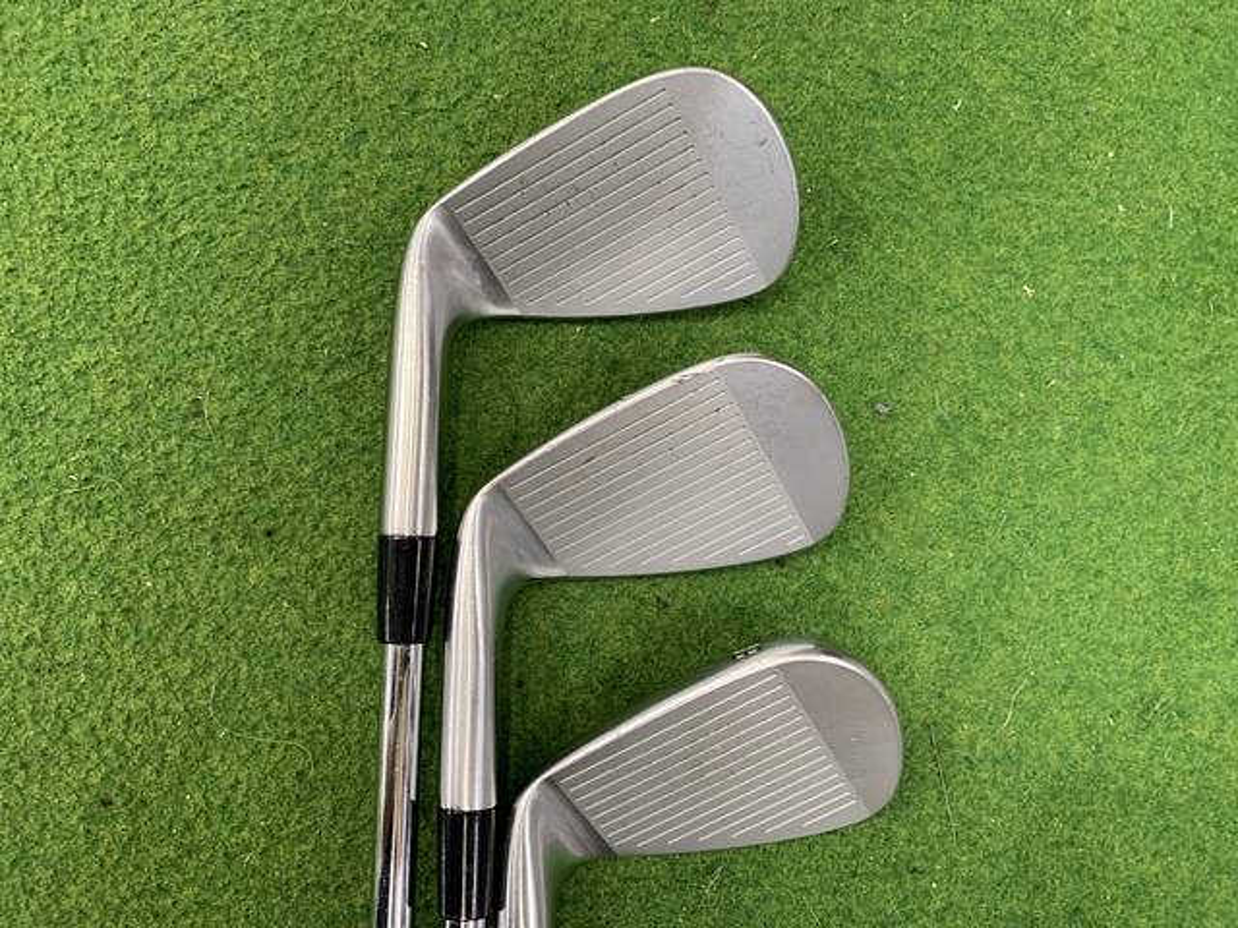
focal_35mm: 26
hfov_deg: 67.3
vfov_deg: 53.1
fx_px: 930
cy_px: 464
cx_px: 619
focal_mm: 4.25
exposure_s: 1/60
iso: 200
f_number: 1.8
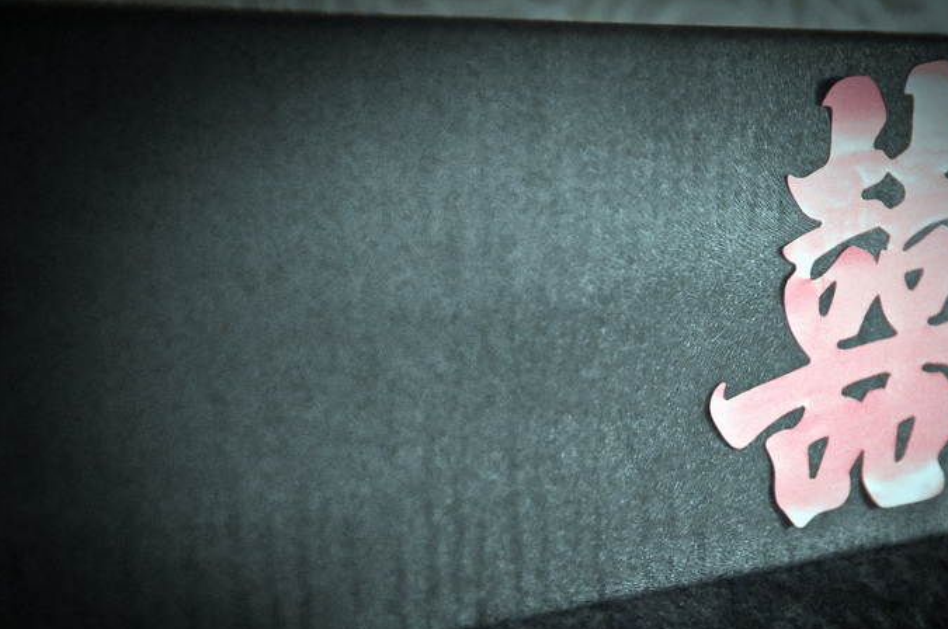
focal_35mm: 100
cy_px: 361
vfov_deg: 13.6
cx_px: 581
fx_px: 2630
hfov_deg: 20.4
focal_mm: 50
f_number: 2.8
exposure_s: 1/640
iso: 2500
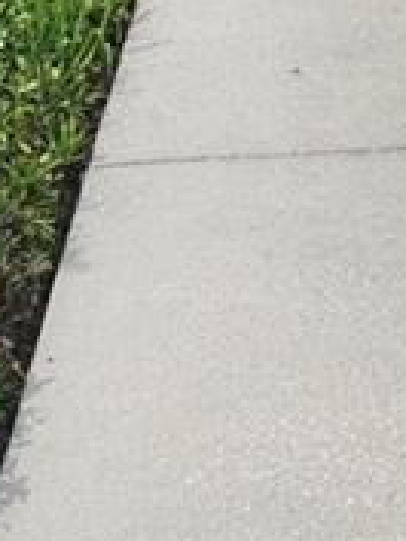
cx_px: 598
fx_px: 2437
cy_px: -1180
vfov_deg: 9.4
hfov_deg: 9.3
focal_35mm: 156
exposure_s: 1/2105
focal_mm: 5.54
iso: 25
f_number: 1.8
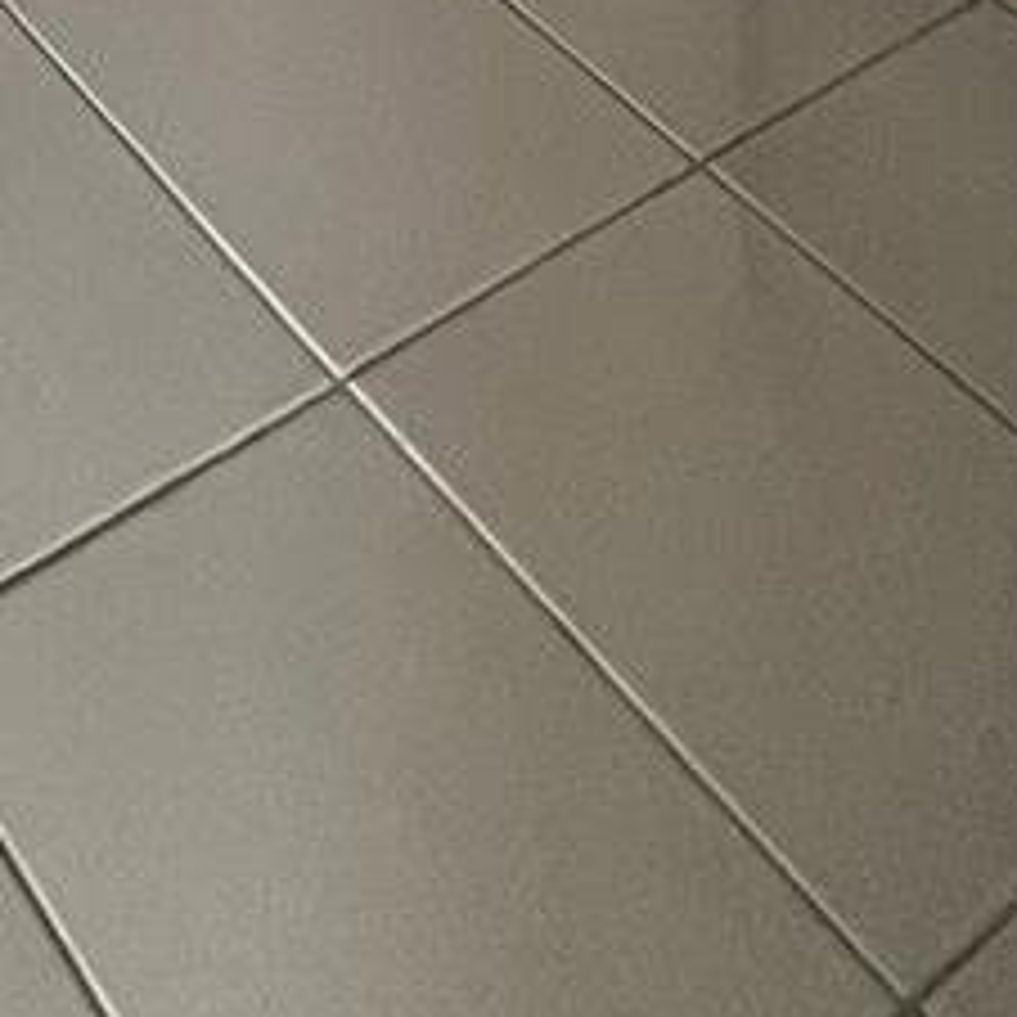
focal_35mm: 61
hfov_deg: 23.6
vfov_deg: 14.4
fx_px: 2028
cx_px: -423
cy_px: -1534
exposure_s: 1/60
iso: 250
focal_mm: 1.57
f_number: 1.8
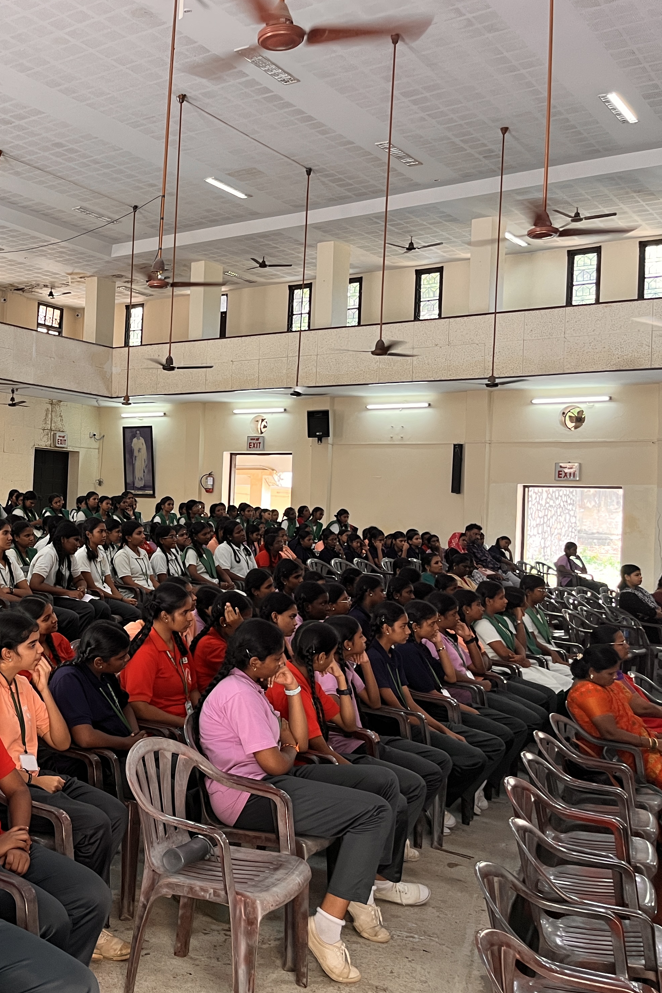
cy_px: 487
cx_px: 42
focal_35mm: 37
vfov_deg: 51.9
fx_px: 1020
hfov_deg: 33.6
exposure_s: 1/50
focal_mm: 5.1
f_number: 1.6
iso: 100
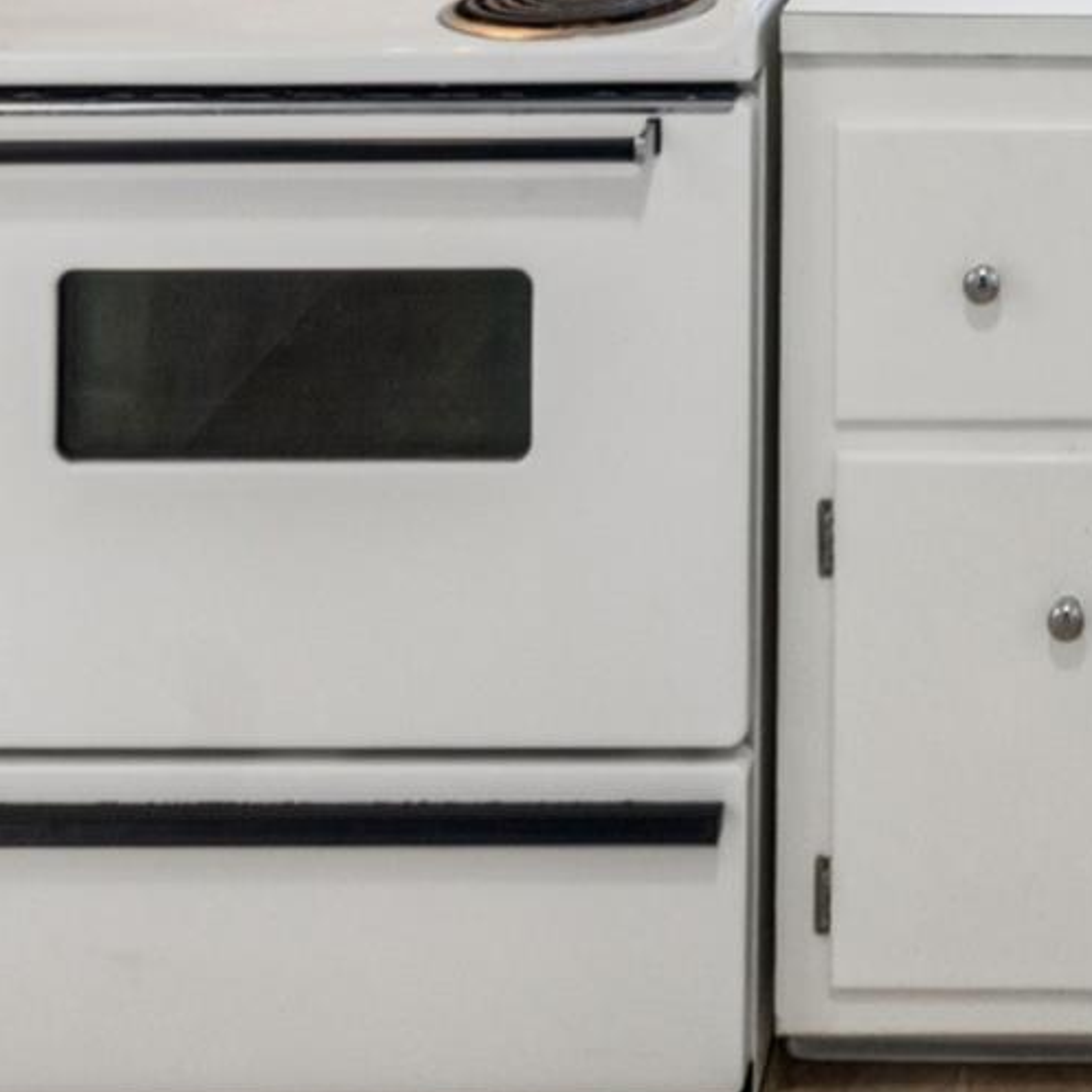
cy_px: -265
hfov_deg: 27.1
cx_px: 1296
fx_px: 1999
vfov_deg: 26.6
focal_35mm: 56
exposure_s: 1/60
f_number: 9
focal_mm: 16
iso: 640
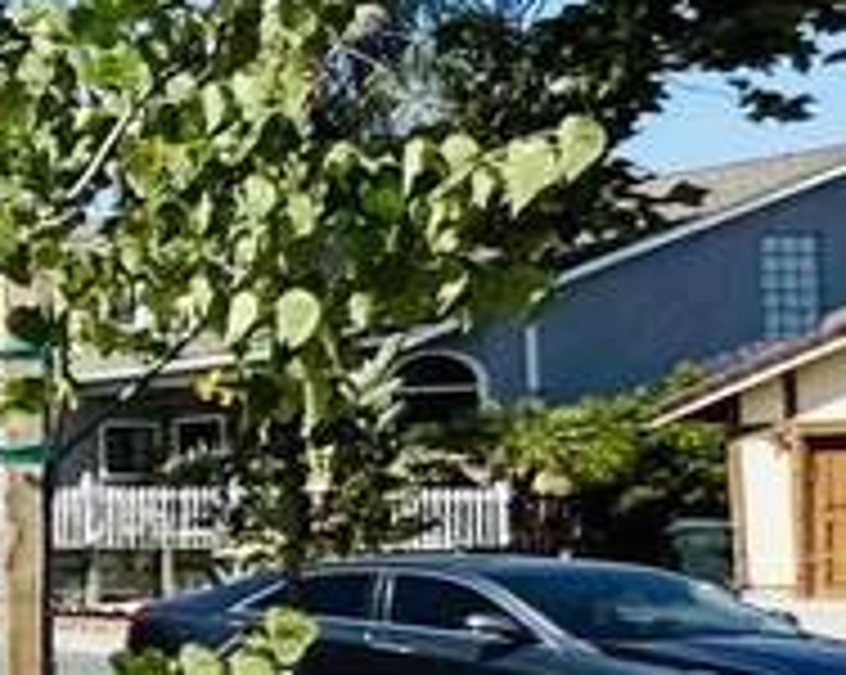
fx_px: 2326
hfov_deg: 10.3
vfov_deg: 16.4
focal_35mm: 93
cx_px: -1940
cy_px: 482
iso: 50
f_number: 2.2
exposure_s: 1/2208
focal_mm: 2.22
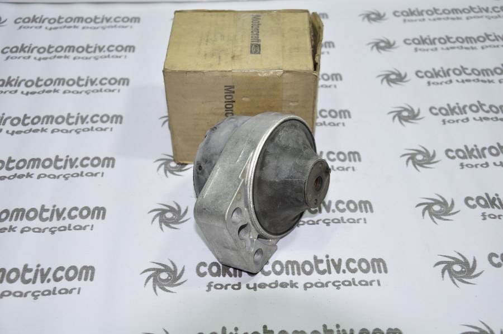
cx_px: 252
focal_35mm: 51
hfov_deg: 38.9
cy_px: 167
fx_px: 712
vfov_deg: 26.4
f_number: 5
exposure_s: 1/40
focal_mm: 34
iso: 200
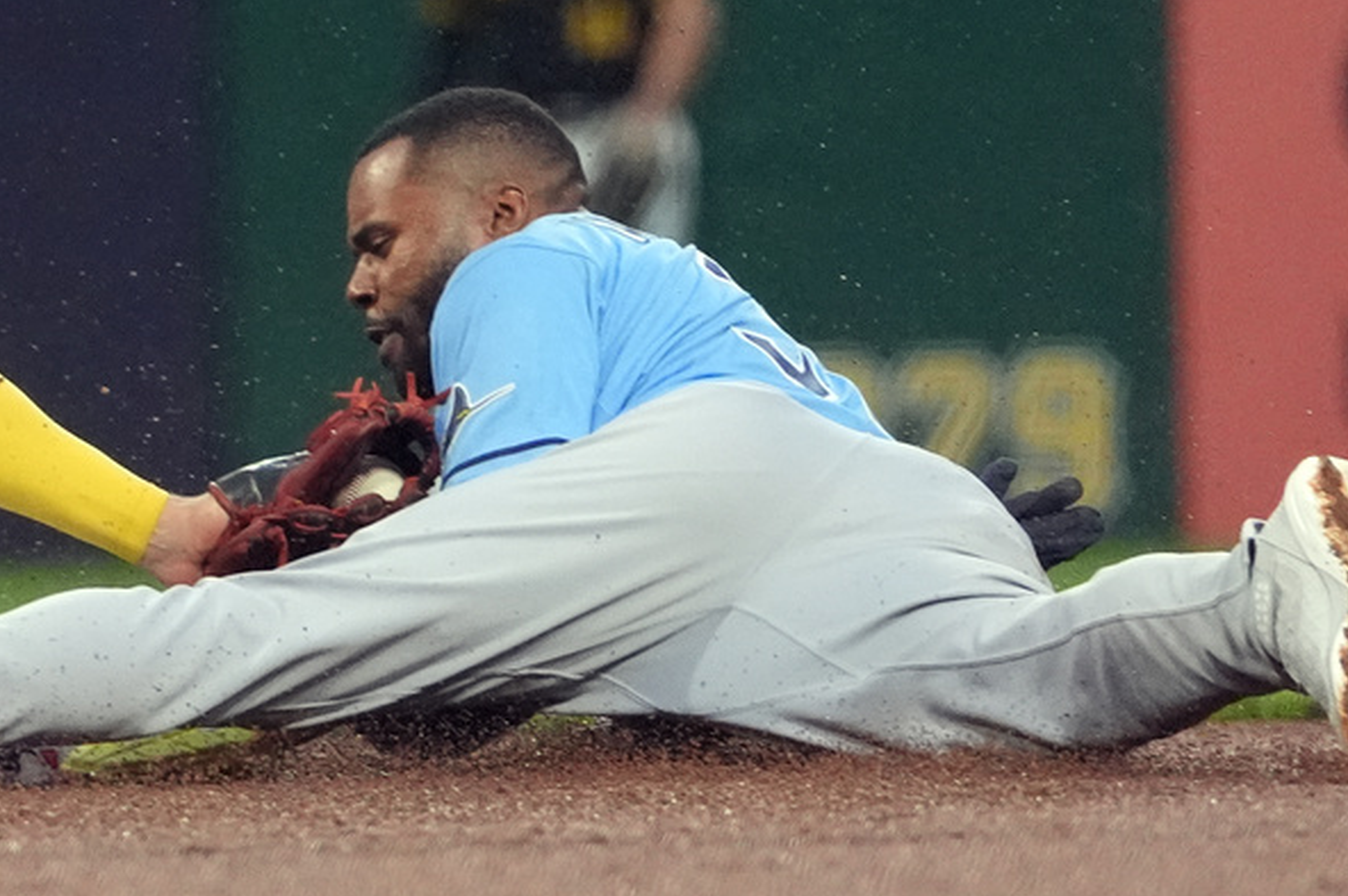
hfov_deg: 3.0
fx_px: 25896
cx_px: 319
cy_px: 130
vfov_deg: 2.0
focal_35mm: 692
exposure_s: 1/2000
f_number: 5.6
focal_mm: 400
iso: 6400
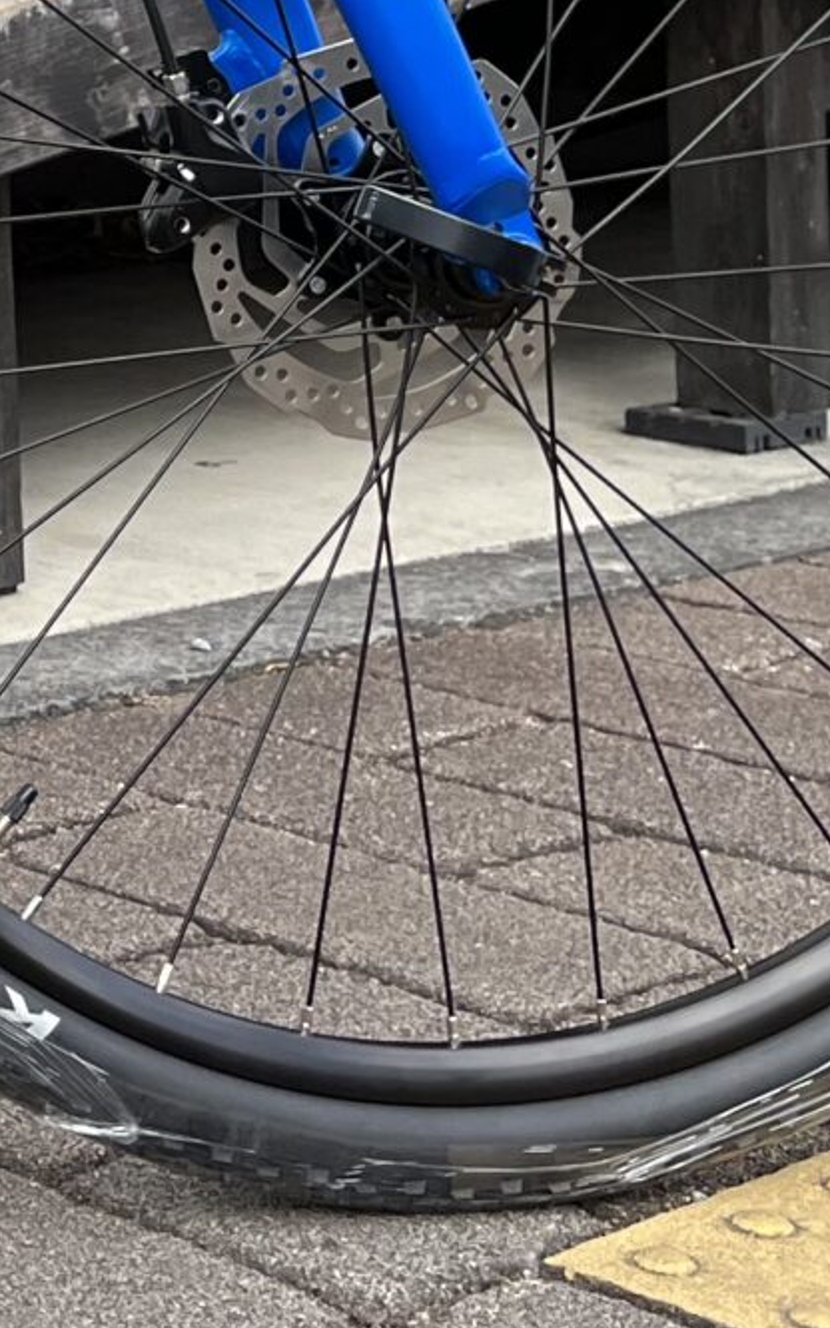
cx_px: -1151
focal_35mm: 106
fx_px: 3838
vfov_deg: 18.4
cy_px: -369
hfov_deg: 10.6
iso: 50
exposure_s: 1/1009
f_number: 1.6
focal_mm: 5.1
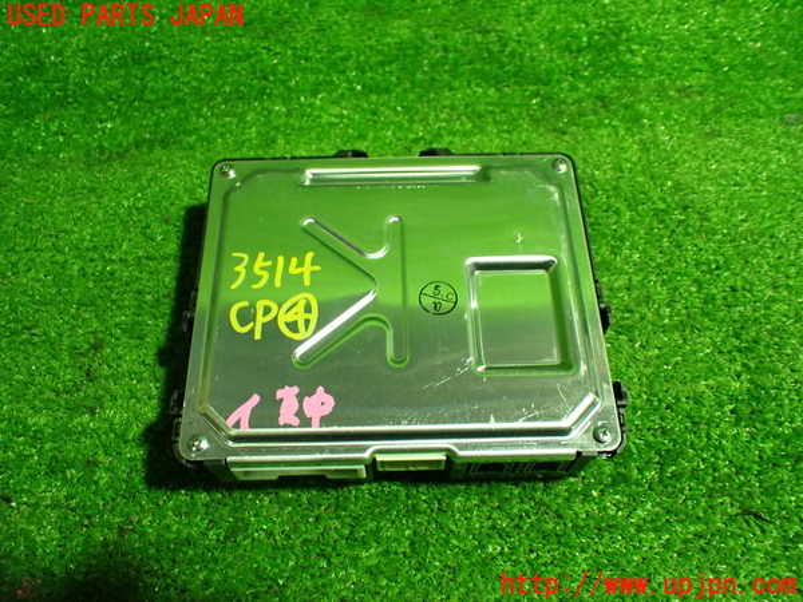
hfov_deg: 60.0
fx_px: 696
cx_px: 402
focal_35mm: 30
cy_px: 301
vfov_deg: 46.8
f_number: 2.3
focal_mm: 5.4
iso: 800
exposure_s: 1/80
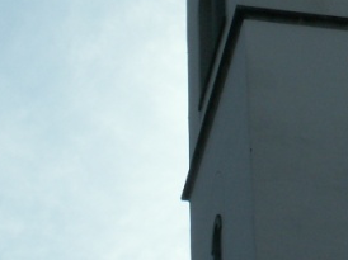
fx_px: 1316
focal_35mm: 131
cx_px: 357
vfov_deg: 11.1
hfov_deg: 14.8
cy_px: -24
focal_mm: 5.86
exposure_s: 1/400
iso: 50
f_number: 8
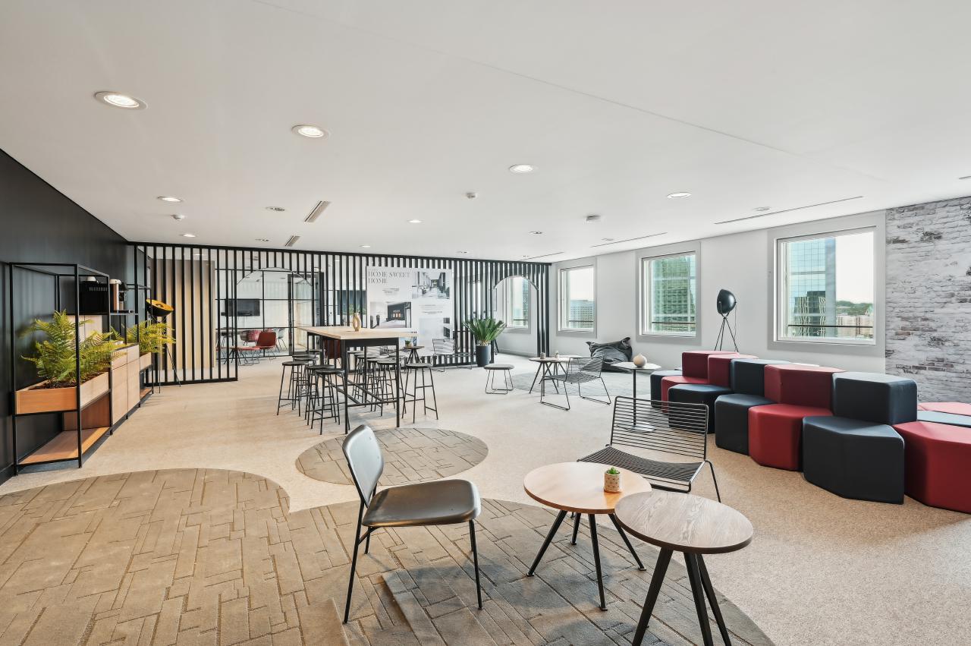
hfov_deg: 93.3
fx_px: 458
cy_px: 323
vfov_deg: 70.3
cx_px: 486
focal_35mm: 17
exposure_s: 1/1.67
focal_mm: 17
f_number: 11
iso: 200
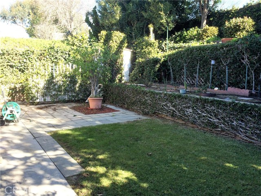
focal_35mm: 29
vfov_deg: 48.2
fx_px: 218
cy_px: 98
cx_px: 130
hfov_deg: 61.7
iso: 32
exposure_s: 1/357
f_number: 2.2
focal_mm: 4.15
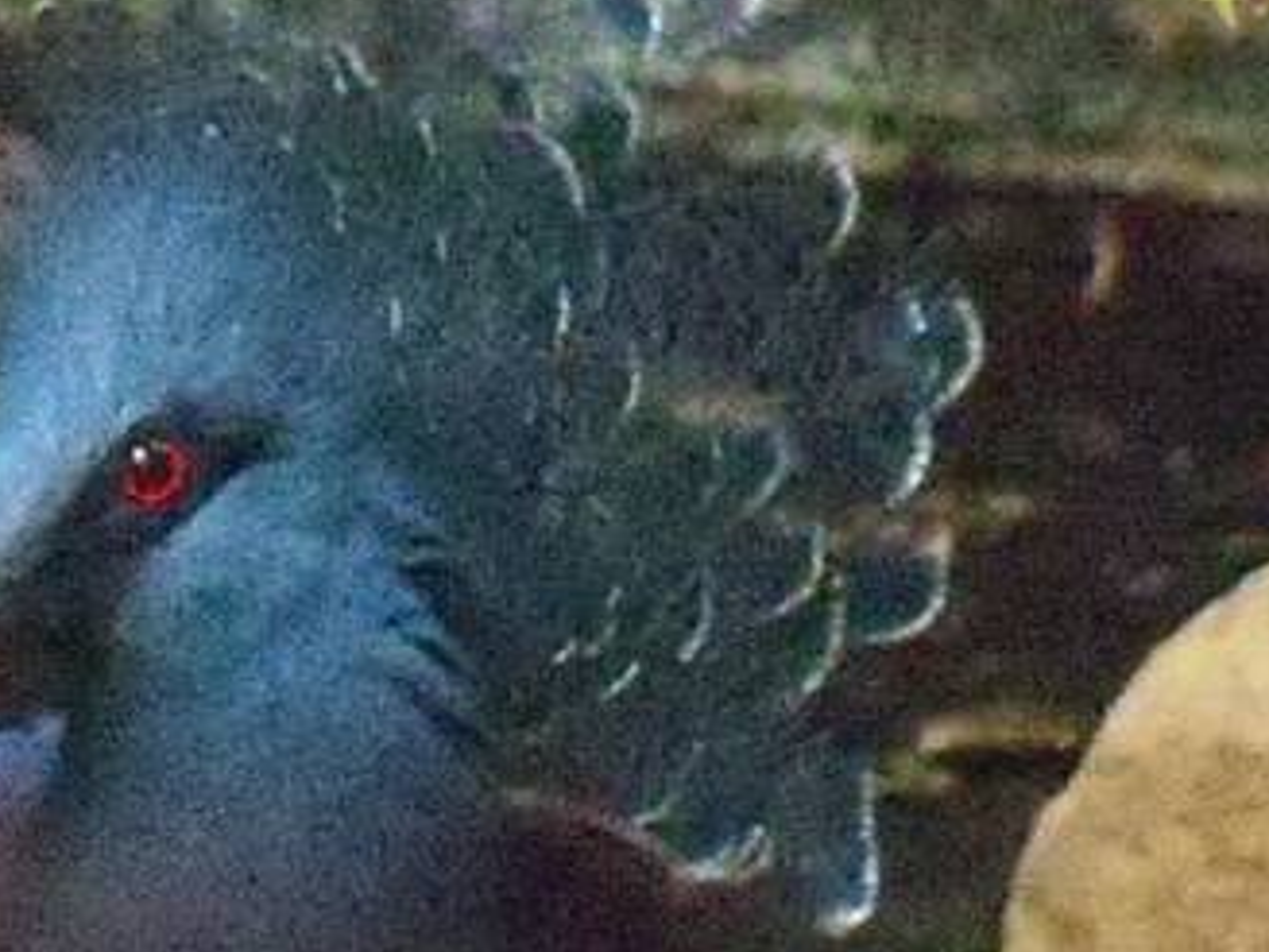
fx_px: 62504
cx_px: 228
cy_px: 619
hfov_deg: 1.2
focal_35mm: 1705
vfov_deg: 0.9
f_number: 4.8
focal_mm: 62
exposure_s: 1/200
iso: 1600
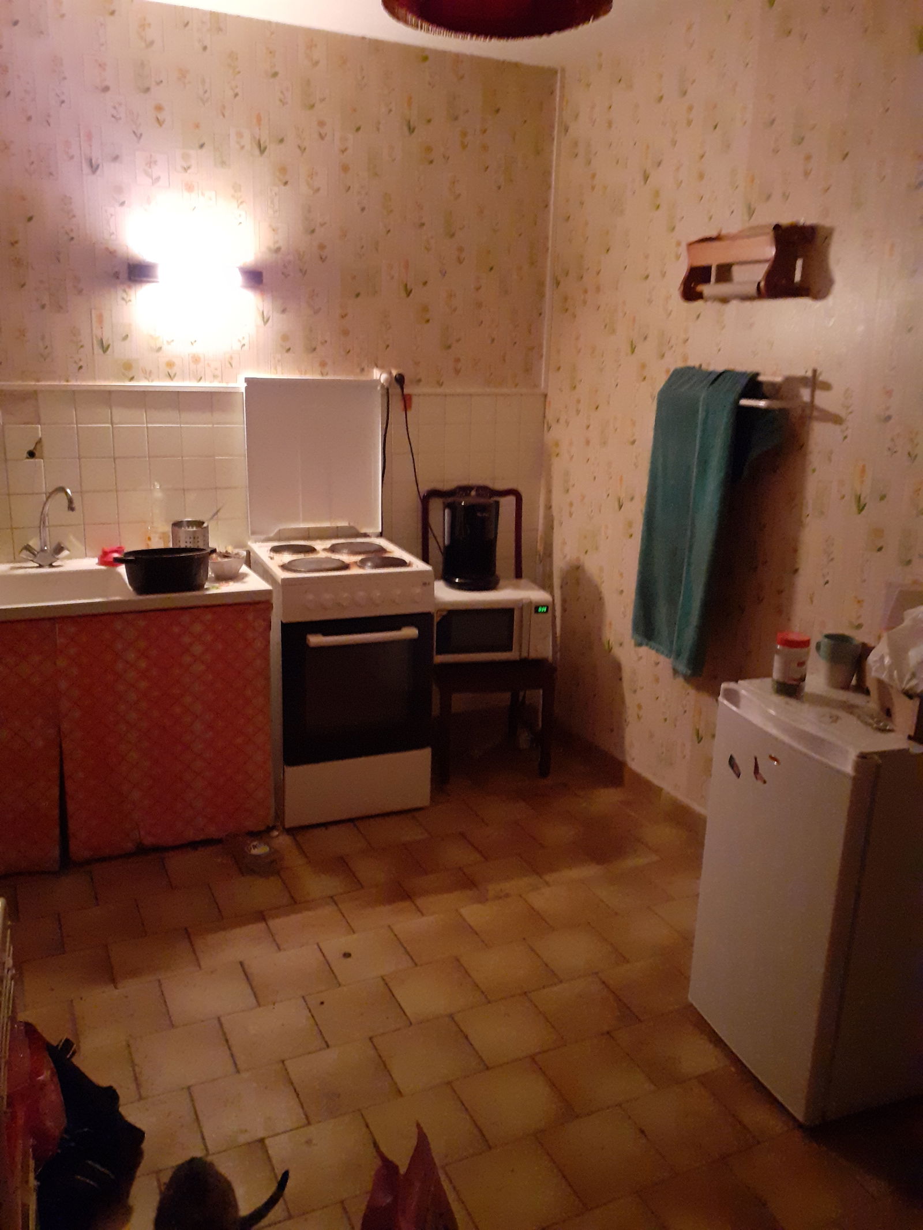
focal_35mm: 27
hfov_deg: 51.4
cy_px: 615
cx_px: 462
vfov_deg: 65.3
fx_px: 960
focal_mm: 3.6
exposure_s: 1/20
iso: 800
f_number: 1.9
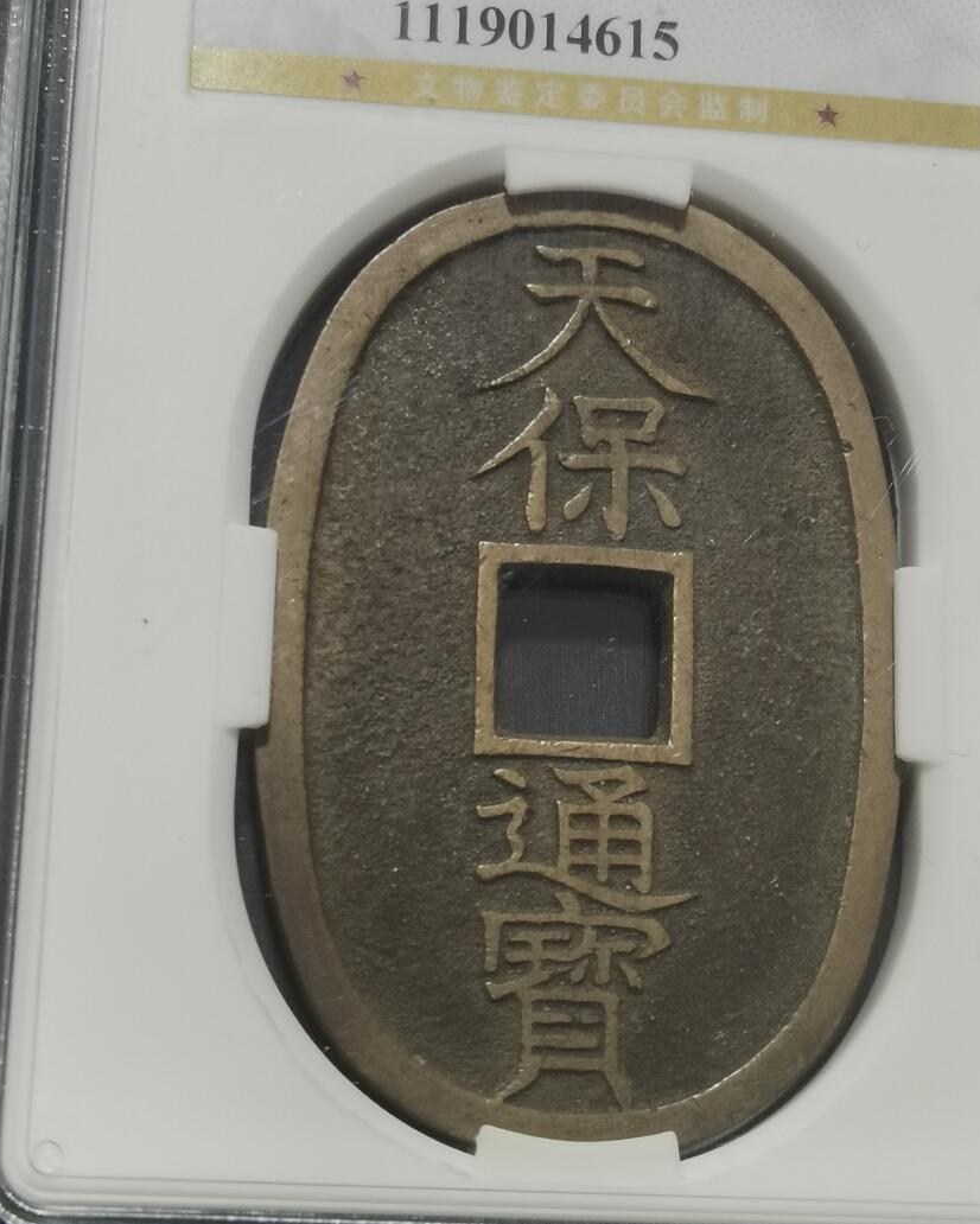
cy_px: 364
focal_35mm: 80
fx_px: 2900
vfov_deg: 23.7
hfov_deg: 19.2
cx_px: 554
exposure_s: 1/100
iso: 100
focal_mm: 5.58
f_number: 1.8
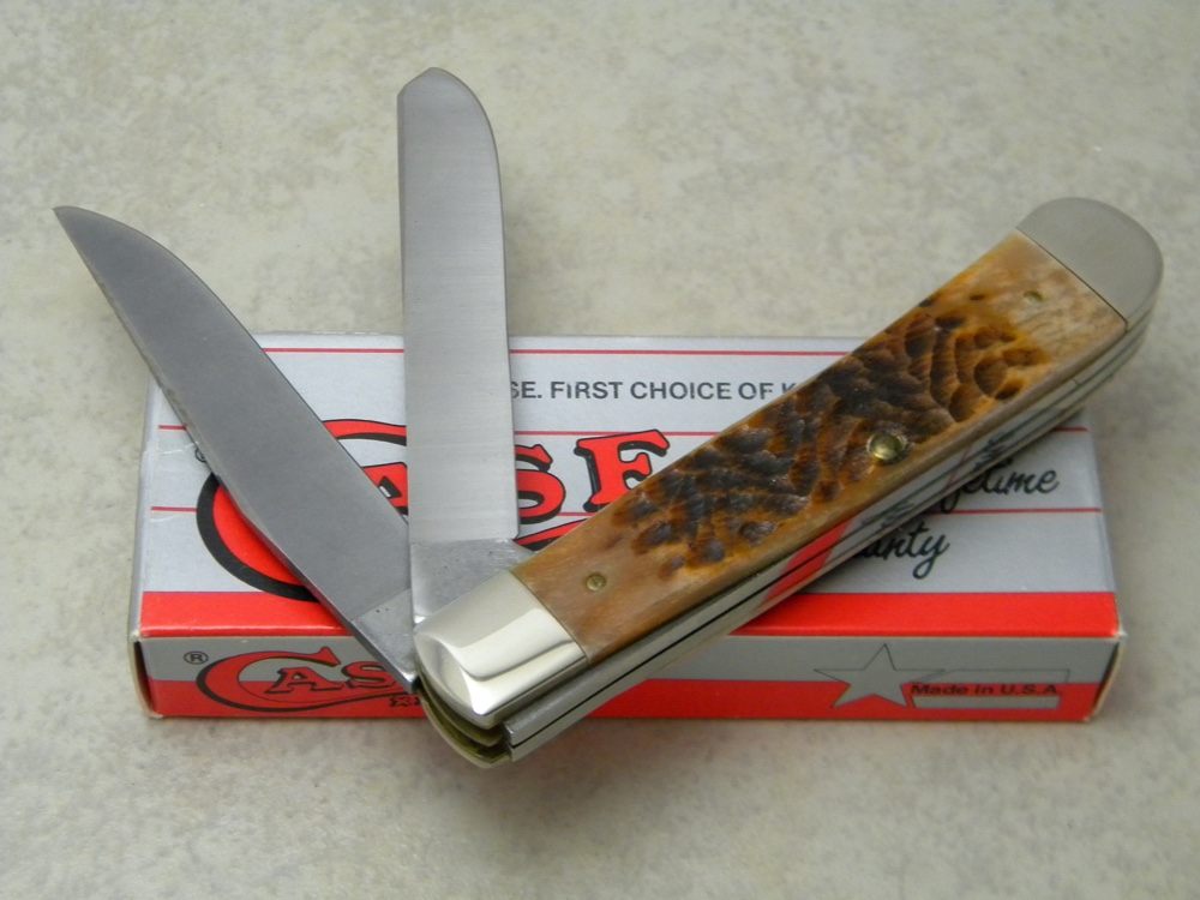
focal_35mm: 67
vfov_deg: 21.9
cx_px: 600
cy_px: 450
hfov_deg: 29.0
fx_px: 2323
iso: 400
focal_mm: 12.2
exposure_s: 1/30.3
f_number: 4.3
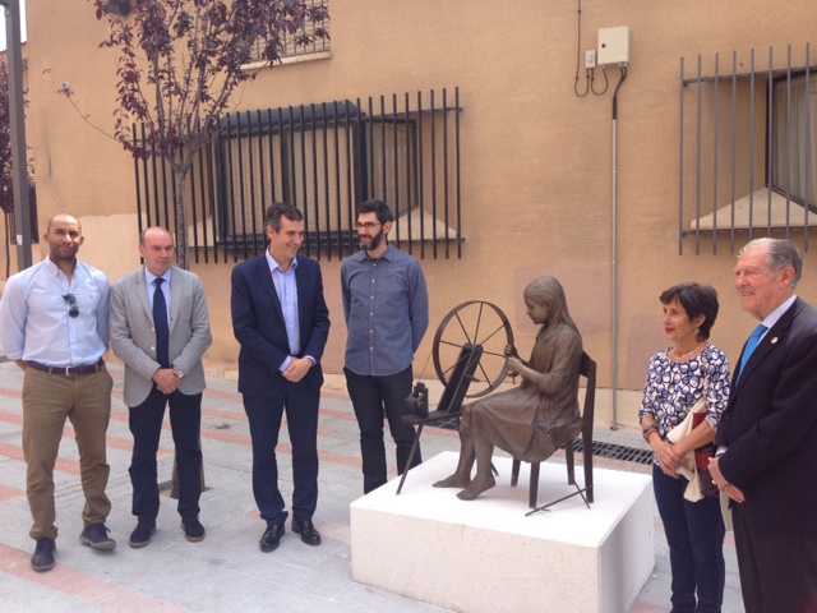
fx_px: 779
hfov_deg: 55.4
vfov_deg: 42.9
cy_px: 306
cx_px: 408
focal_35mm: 33
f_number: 2.4
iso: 50
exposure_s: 1/444
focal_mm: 4.12
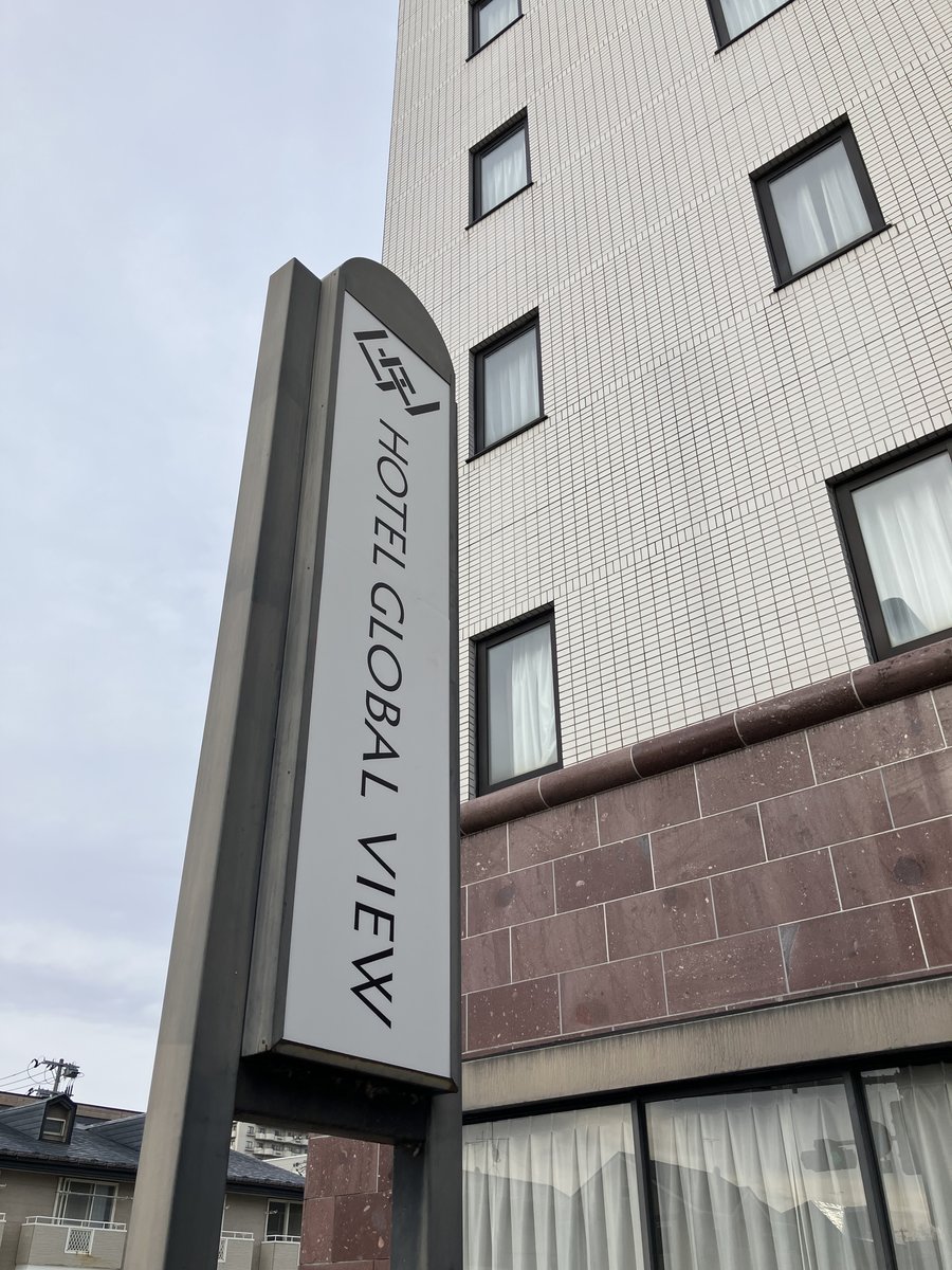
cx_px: 476
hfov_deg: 49.7
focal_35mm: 28
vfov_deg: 63.4
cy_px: 635
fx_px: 1027
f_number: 1.8
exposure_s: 1/1412
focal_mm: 3.99
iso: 32
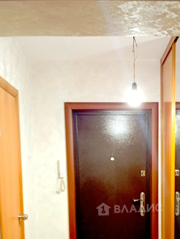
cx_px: 129
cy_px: 208
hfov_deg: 26.8
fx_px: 373
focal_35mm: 54
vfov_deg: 33.9
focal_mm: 3.98
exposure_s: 1/25
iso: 661
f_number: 1.8
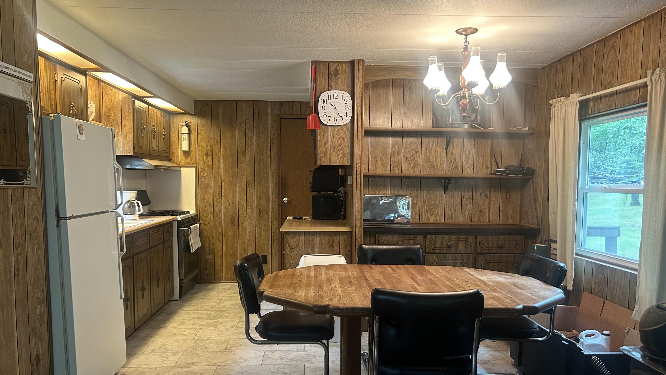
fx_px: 512
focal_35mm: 29
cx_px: 334
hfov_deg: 66.1
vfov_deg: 40.0
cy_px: 220
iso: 200
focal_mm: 5.7
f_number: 1.5
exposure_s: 1/60
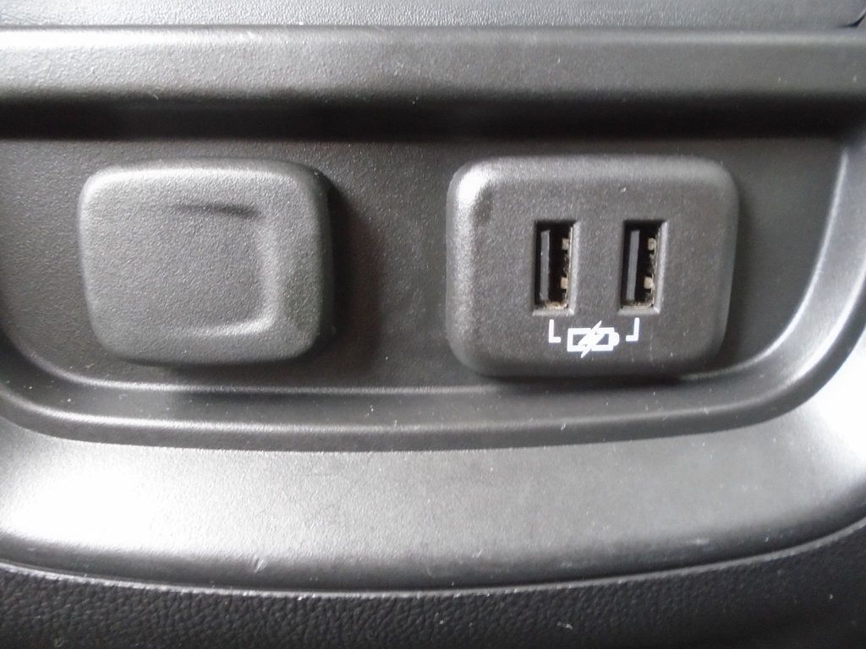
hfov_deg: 67.3
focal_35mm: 26
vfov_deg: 53.1
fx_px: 650
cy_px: 324
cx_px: 433
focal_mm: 4.6
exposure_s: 1/13
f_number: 3.2
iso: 400
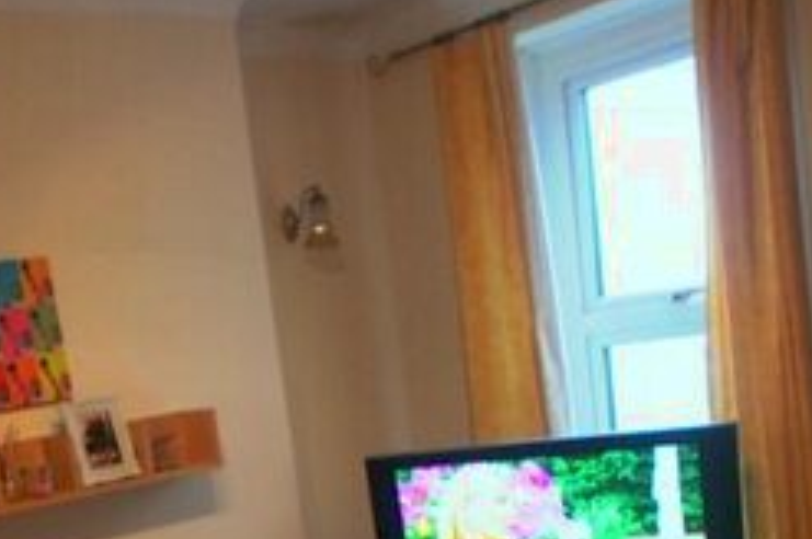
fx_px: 1532
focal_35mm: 68
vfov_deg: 18.6
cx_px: 263
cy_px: 693
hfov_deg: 29.5
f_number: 2.8
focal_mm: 16
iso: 640
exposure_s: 1/80
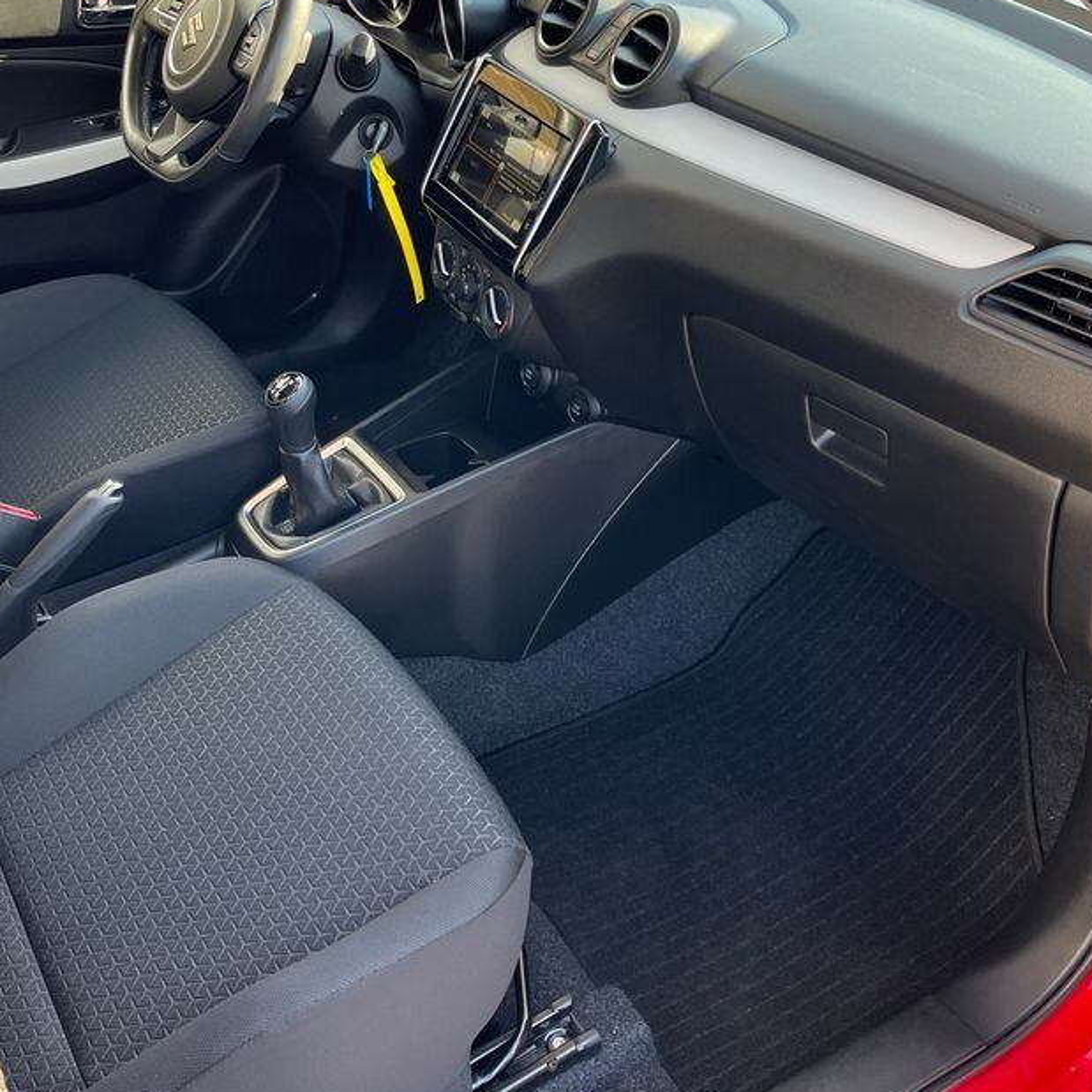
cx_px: 480
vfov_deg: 43.6
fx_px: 1356
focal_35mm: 38
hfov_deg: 43.8
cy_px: 439
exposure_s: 1/121
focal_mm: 5.1
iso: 100
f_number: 1.6
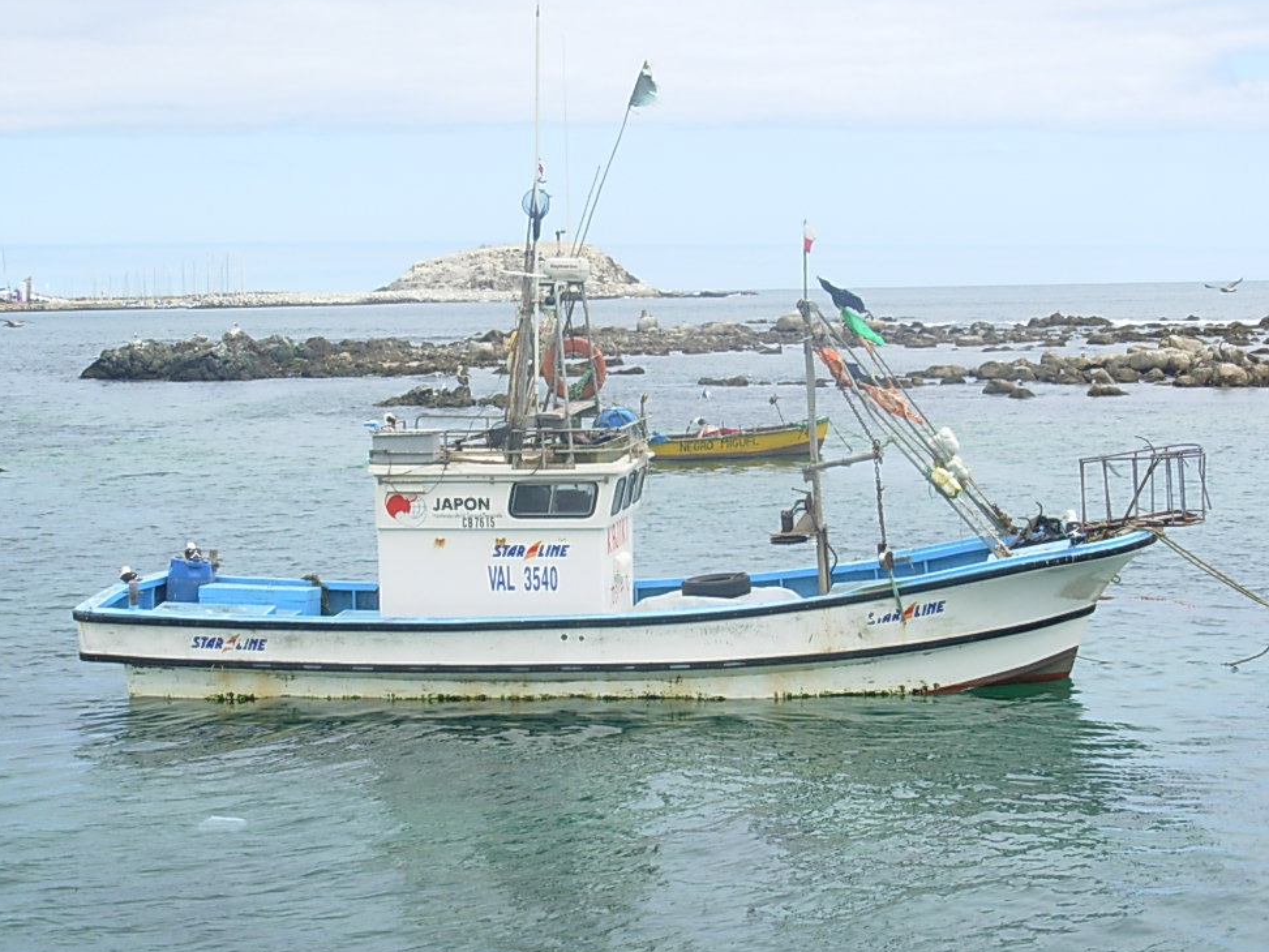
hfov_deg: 24.4
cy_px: 466
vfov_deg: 18.4
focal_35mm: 80
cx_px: 643
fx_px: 2933
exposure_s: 1/627
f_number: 3.6
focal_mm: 12.5
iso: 50
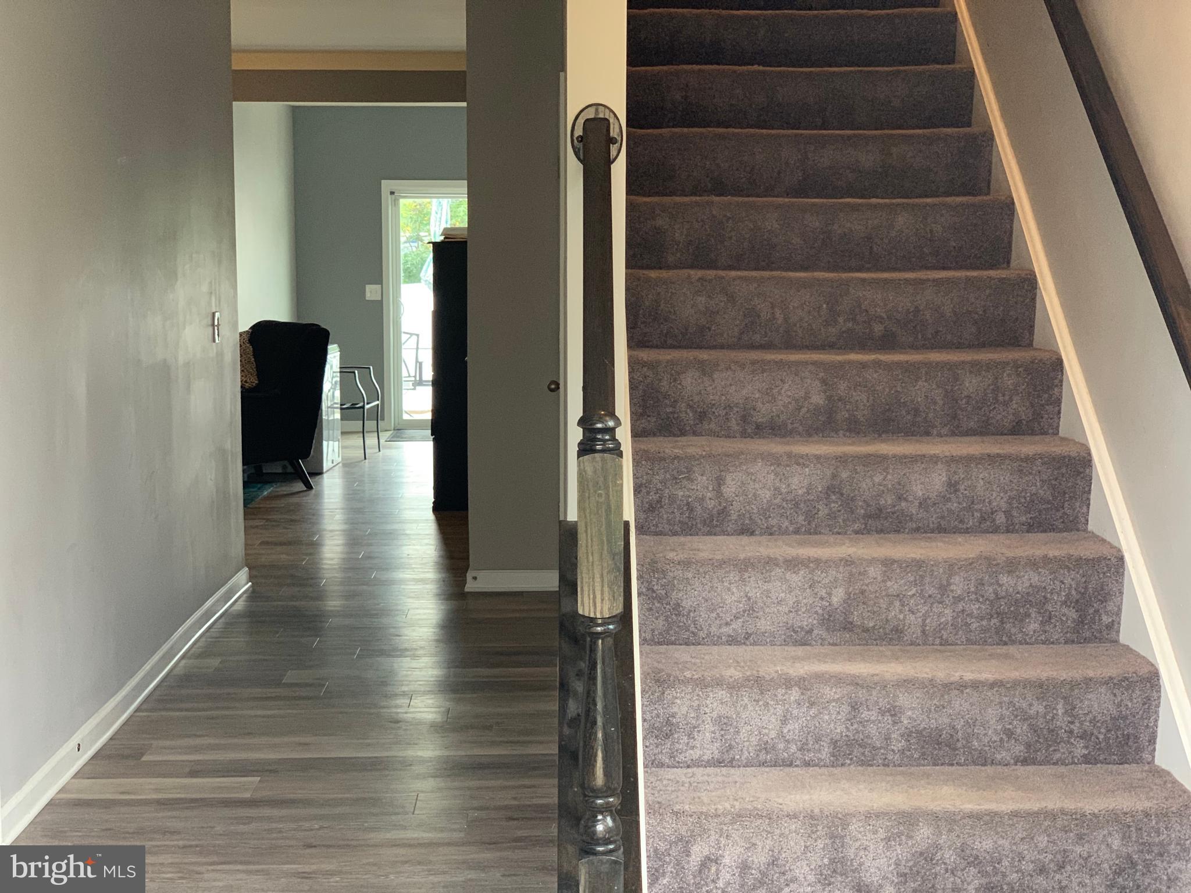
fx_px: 1789
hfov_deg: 36.8
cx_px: 596
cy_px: 446
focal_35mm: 52
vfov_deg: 28.0
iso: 200
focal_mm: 6
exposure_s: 1/60
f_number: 2.4
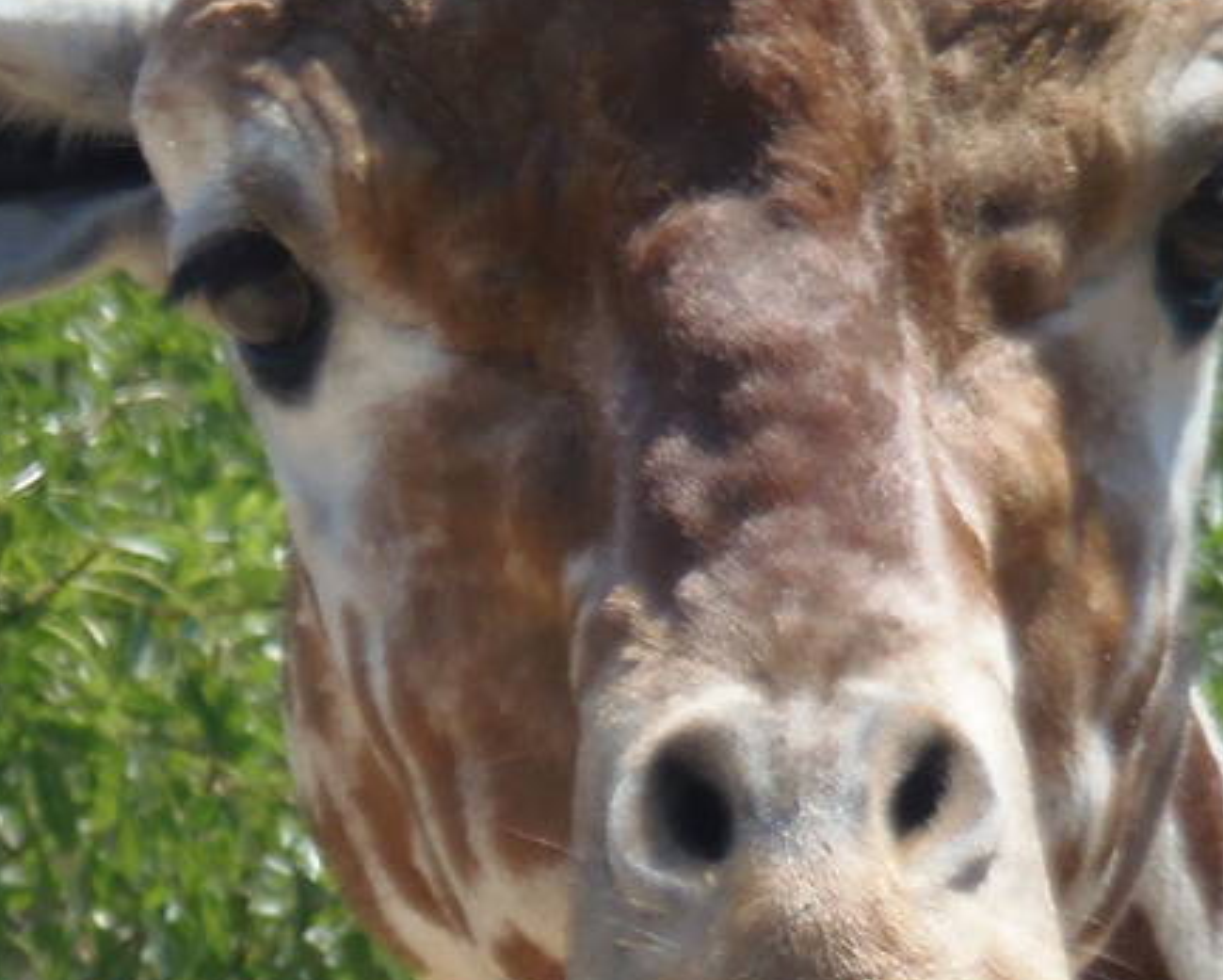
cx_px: 523
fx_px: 58351
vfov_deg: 1.0
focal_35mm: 1611
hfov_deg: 1.2
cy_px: 570
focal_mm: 82.8
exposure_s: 1/200
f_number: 5
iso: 64
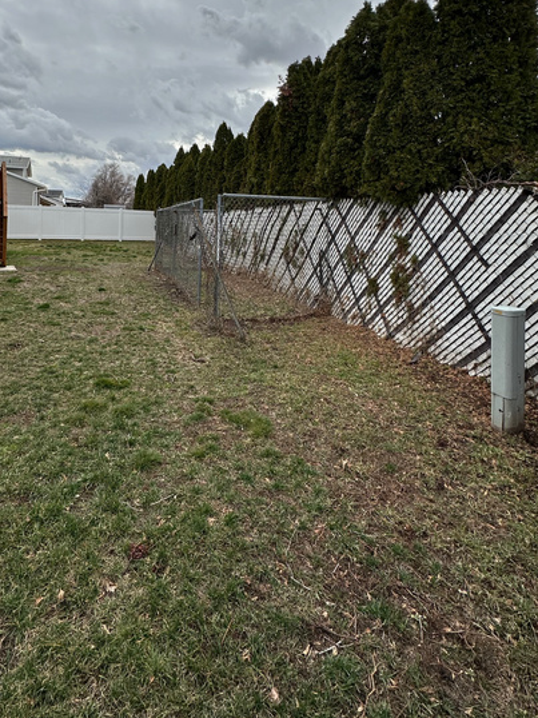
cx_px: 214
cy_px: 236
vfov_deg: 79.0
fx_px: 415
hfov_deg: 65.3
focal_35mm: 20
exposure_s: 1/2304
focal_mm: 2.22
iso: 40
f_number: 2.2
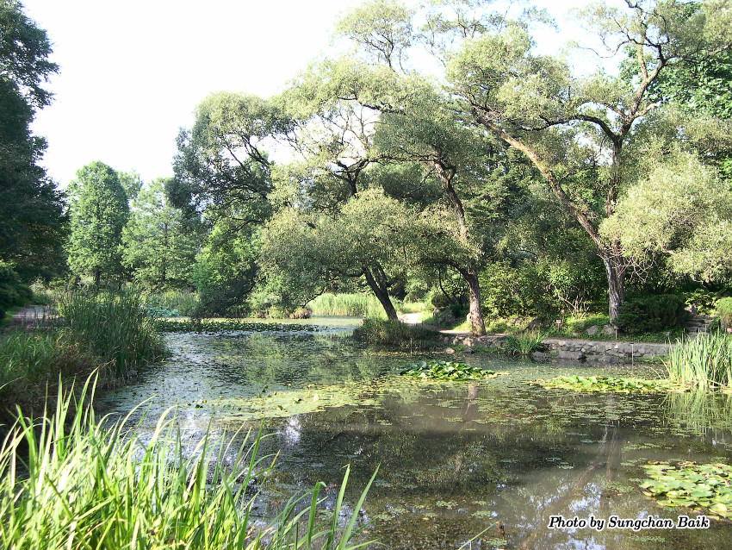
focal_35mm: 38
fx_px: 804
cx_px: 366
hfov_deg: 49.0
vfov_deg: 37.7
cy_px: 275
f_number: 2.8
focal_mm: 8
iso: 100
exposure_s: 1/188
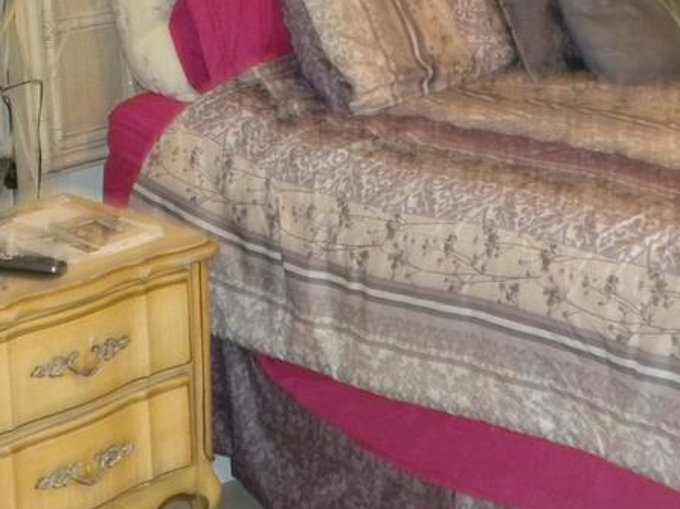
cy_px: 96
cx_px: 421
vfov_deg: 17.2
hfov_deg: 23.0
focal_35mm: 85
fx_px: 1669
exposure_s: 1/30
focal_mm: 6.6
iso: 400
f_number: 3.5
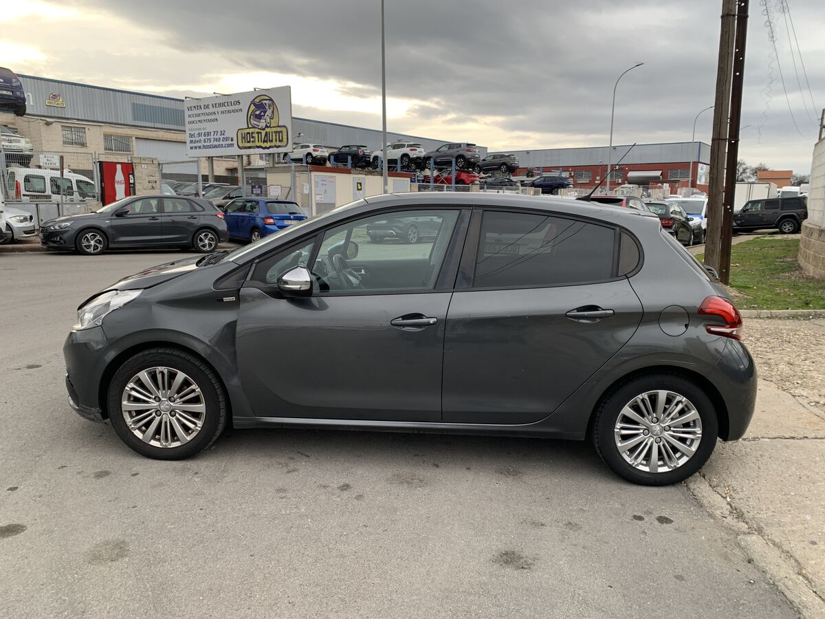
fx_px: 620
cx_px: 412
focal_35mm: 26
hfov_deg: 67.3
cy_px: 310
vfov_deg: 53.1
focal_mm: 4.25
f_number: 1.8
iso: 25
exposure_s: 1/185
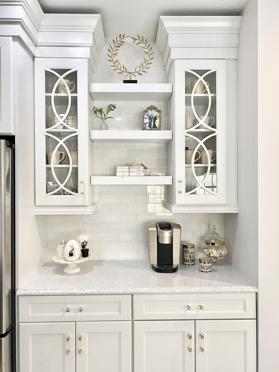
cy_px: 186
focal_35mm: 26
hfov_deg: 53.1
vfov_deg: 67.3
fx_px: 279
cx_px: 140
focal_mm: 4.25
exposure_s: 1/60
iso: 80
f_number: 1.8
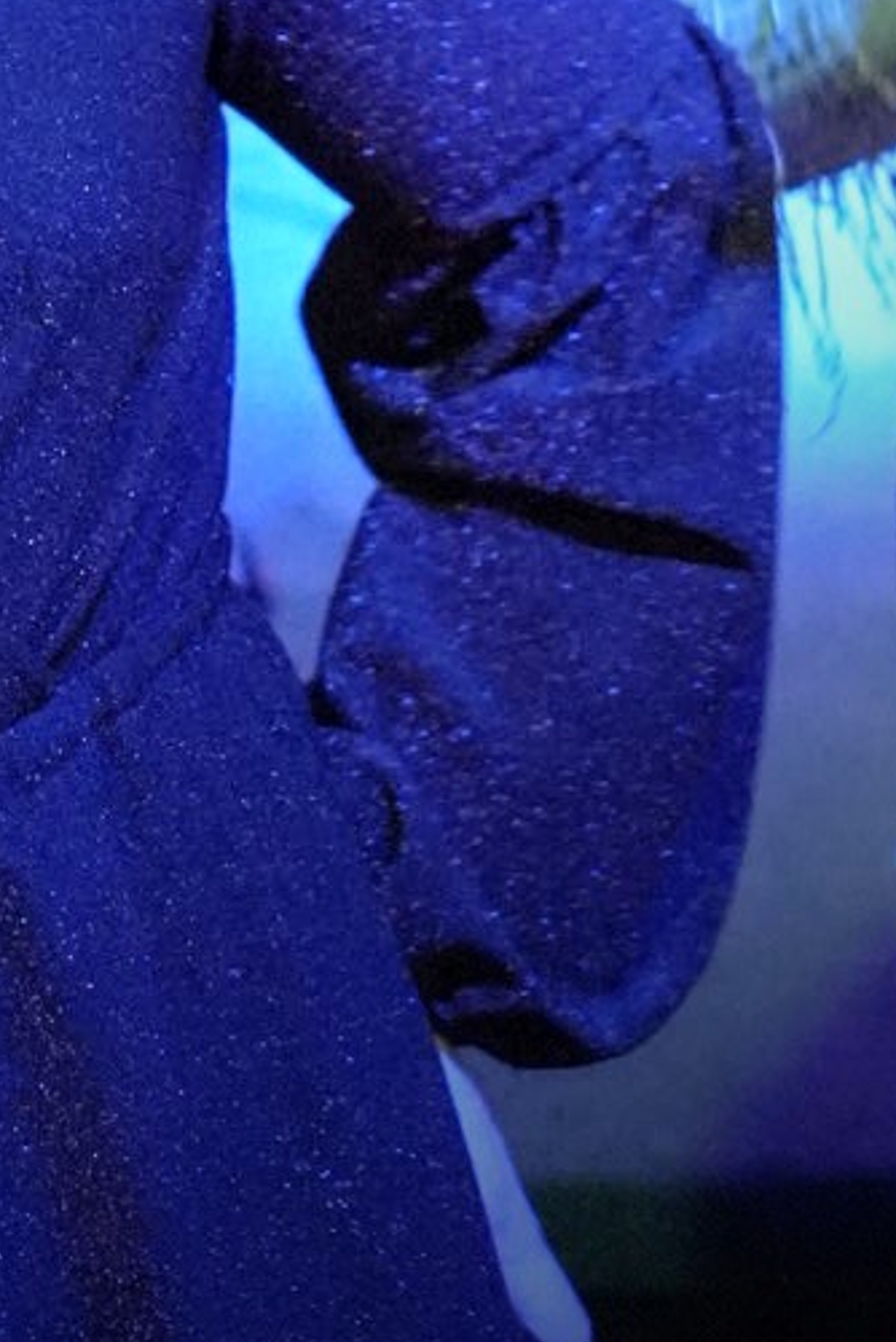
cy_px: -357
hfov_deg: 13.5
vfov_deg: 19.5
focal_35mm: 97
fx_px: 3616
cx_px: -365
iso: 8000
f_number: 1.8
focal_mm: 20
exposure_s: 1/80
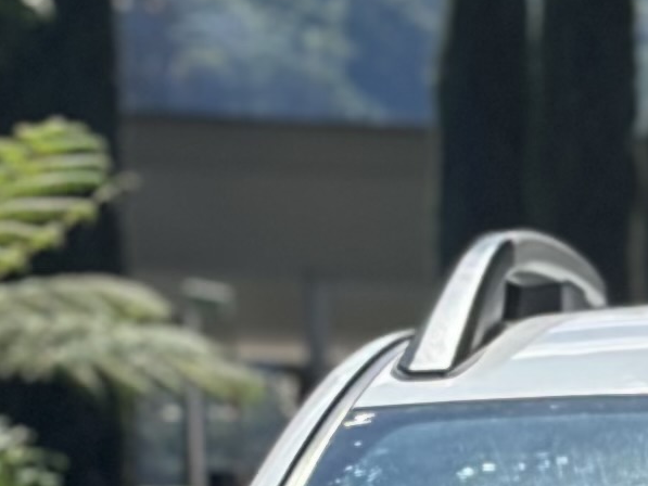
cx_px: 944
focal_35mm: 324
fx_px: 6066
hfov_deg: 6.1
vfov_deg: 4.5
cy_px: 908
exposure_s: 1/7092
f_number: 1.78
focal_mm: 6.86
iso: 100
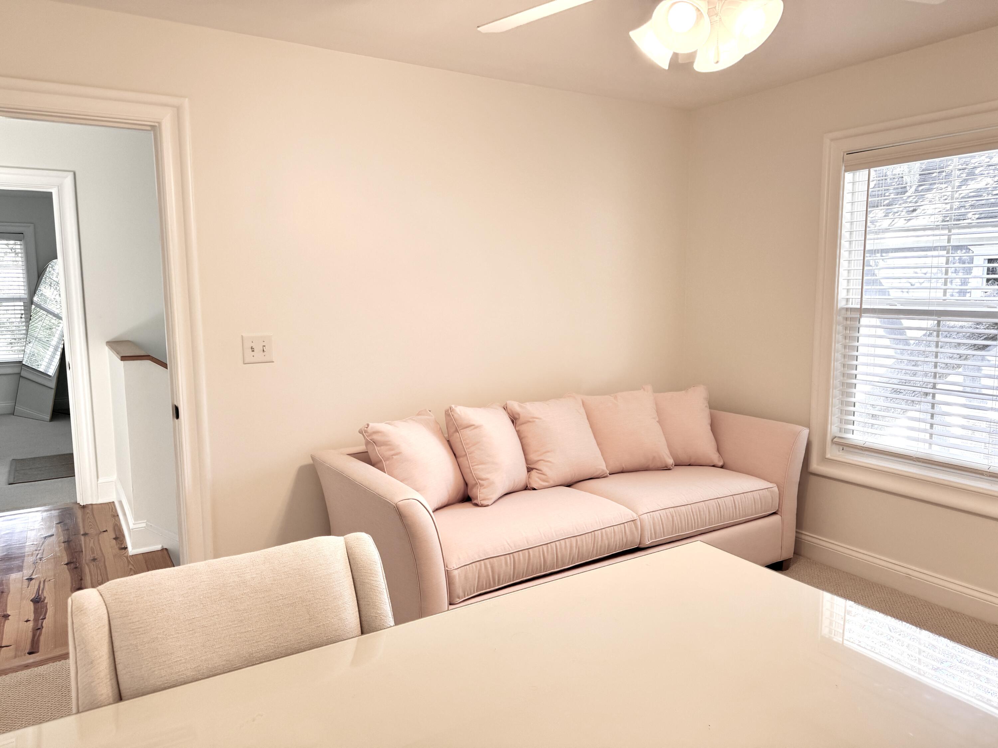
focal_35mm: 24
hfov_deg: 71.6
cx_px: 499
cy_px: 374
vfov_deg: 56.8
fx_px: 692
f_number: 1.78
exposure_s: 1/125
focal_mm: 6.76
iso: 100
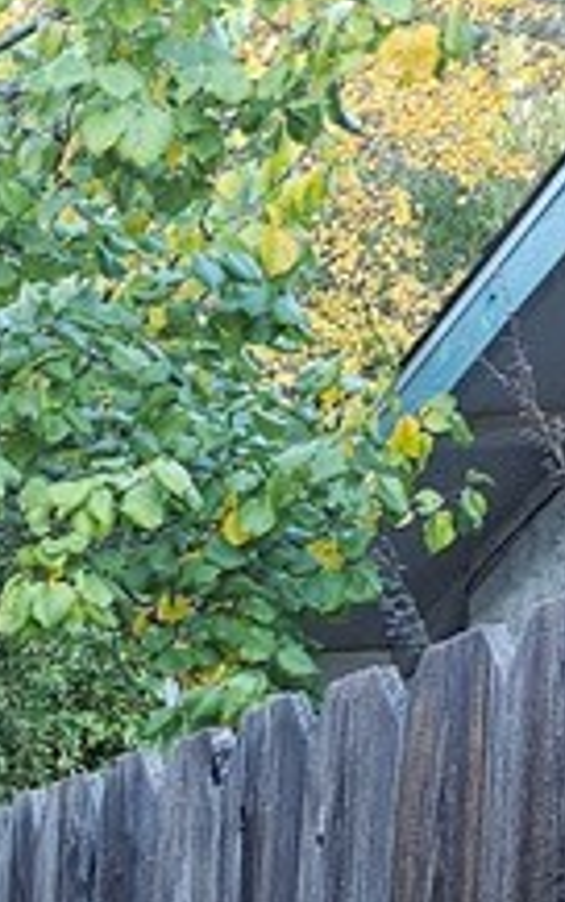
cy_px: 1654
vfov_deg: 15.4
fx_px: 2828
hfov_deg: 9.9
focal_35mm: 115
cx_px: -818
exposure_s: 1/60
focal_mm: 5.4
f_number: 1.8
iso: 50
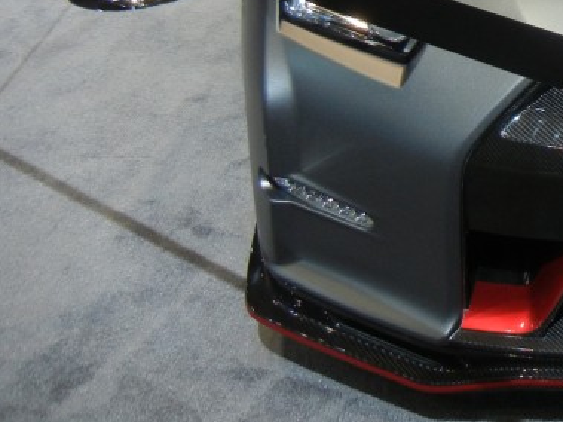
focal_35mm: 81
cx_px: 749
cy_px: -100
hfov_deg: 21.6
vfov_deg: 17.3
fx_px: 1317
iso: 251
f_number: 3.5
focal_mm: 5.4
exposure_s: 1/58.1
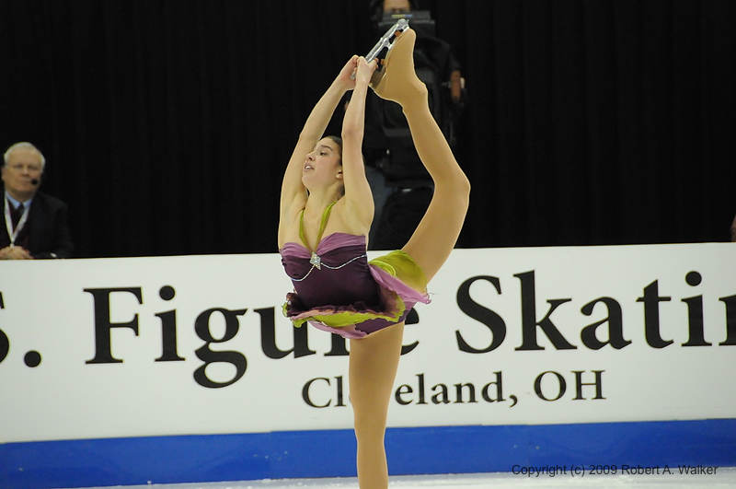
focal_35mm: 300
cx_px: 368
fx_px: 6125
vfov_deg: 4.6
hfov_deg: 6.9
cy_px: 244
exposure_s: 1/640
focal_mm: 200
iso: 3200
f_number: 5.6
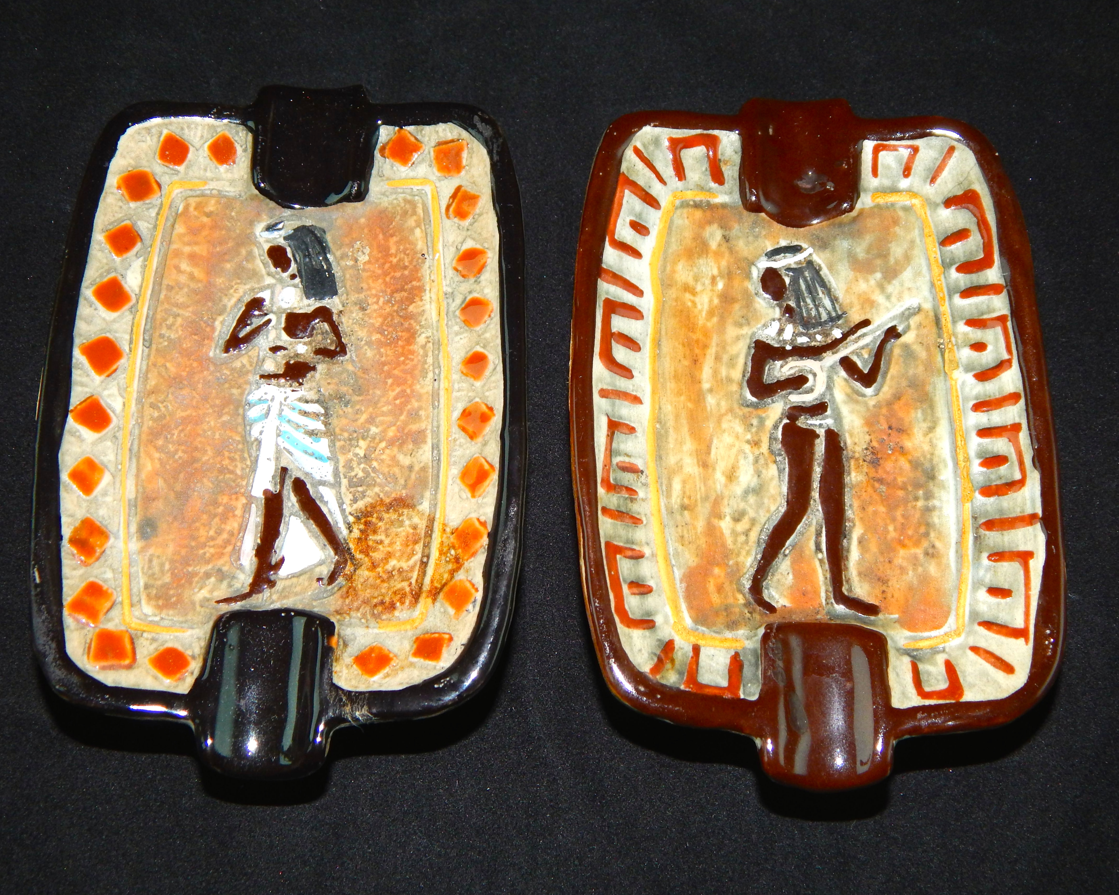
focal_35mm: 45
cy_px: 447
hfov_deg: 41.2
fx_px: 1490
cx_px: 547
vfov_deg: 33.4
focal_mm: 7.7
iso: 200
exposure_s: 1/30
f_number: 7.1
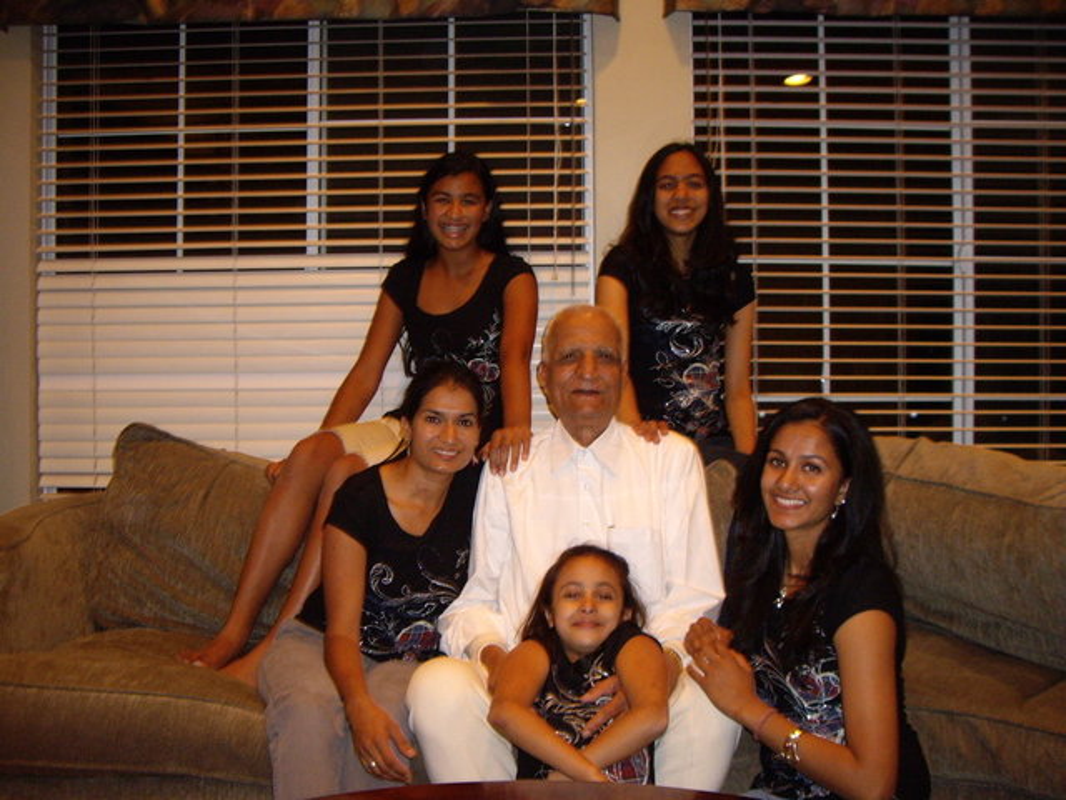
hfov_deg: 49.0
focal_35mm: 38
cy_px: 400
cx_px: 533
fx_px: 1170
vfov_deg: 37.7
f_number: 2.7
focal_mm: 6.2
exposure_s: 1/15
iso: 200
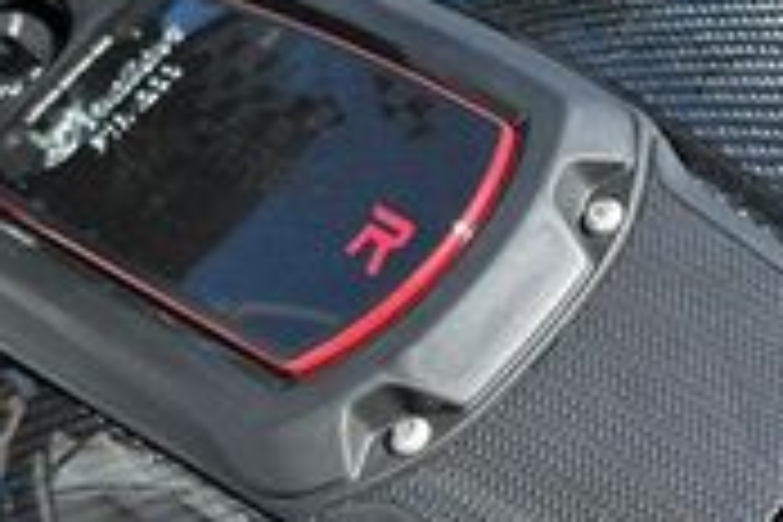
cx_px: 747
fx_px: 2001
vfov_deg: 14.6
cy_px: 508
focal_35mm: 92
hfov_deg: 21.5
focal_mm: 6.86
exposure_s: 1/1321
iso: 80
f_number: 1.78
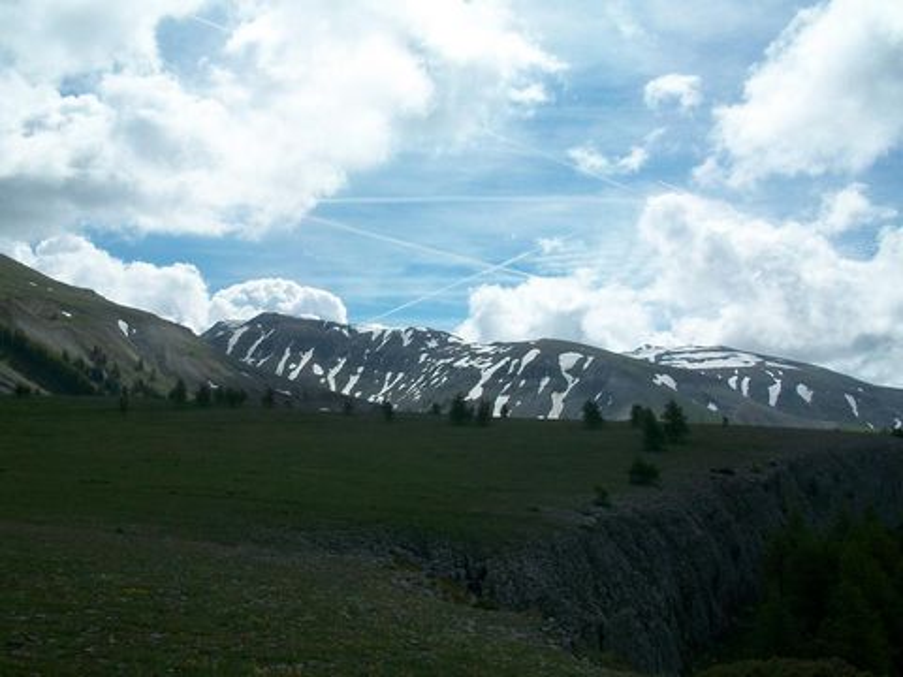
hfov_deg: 54.0
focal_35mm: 34
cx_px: 452
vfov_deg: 41.8
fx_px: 887
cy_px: 338
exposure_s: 1/1000
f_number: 5.5
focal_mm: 5.7
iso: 80
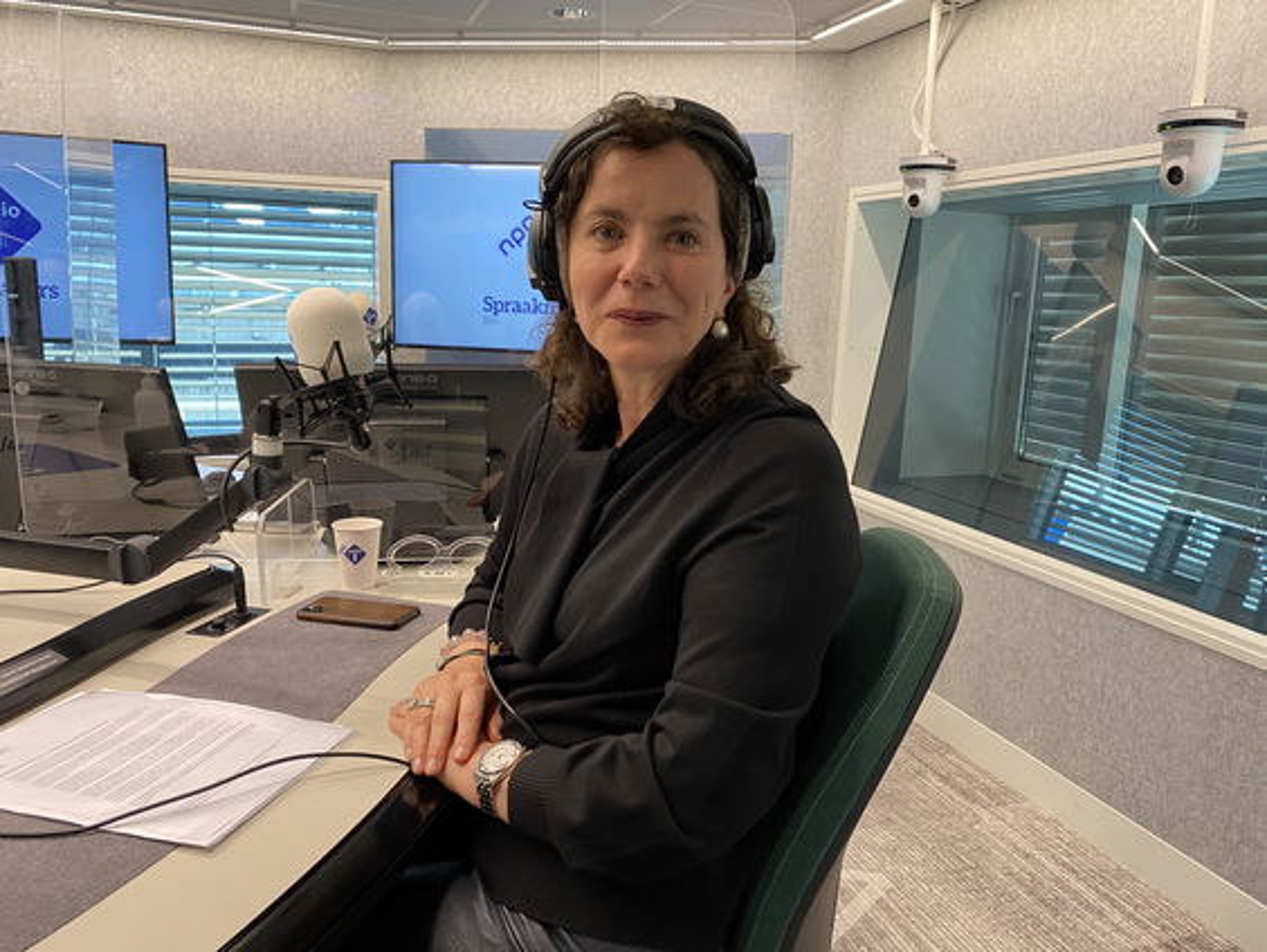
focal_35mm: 26
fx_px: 952
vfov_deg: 53.1
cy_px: 476
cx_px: 634
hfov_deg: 67.3
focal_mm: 4.25
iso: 125
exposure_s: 1/50
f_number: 1.8
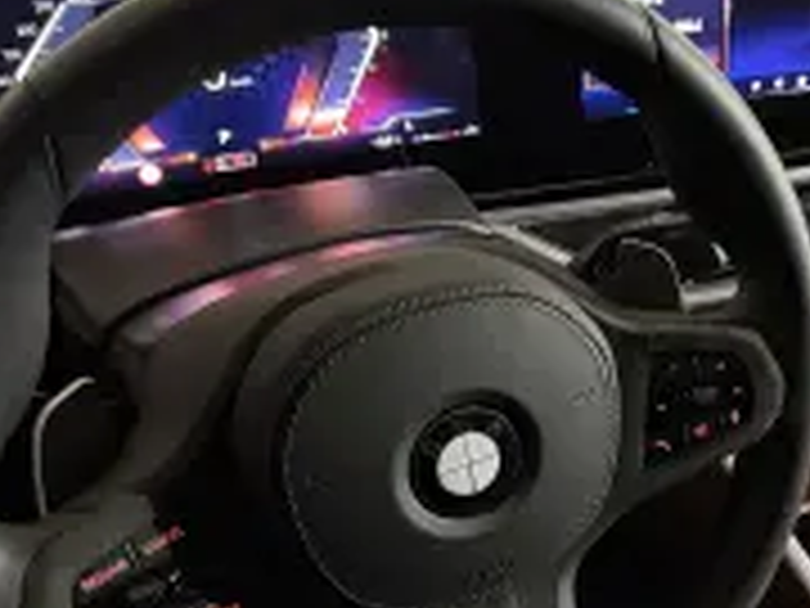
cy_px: 365
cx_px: 729
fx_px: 1123
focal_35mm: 48
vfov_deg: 30.2
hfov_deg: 37.1
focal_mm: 6.76
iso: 1250
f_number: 1.78
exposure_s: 1/30
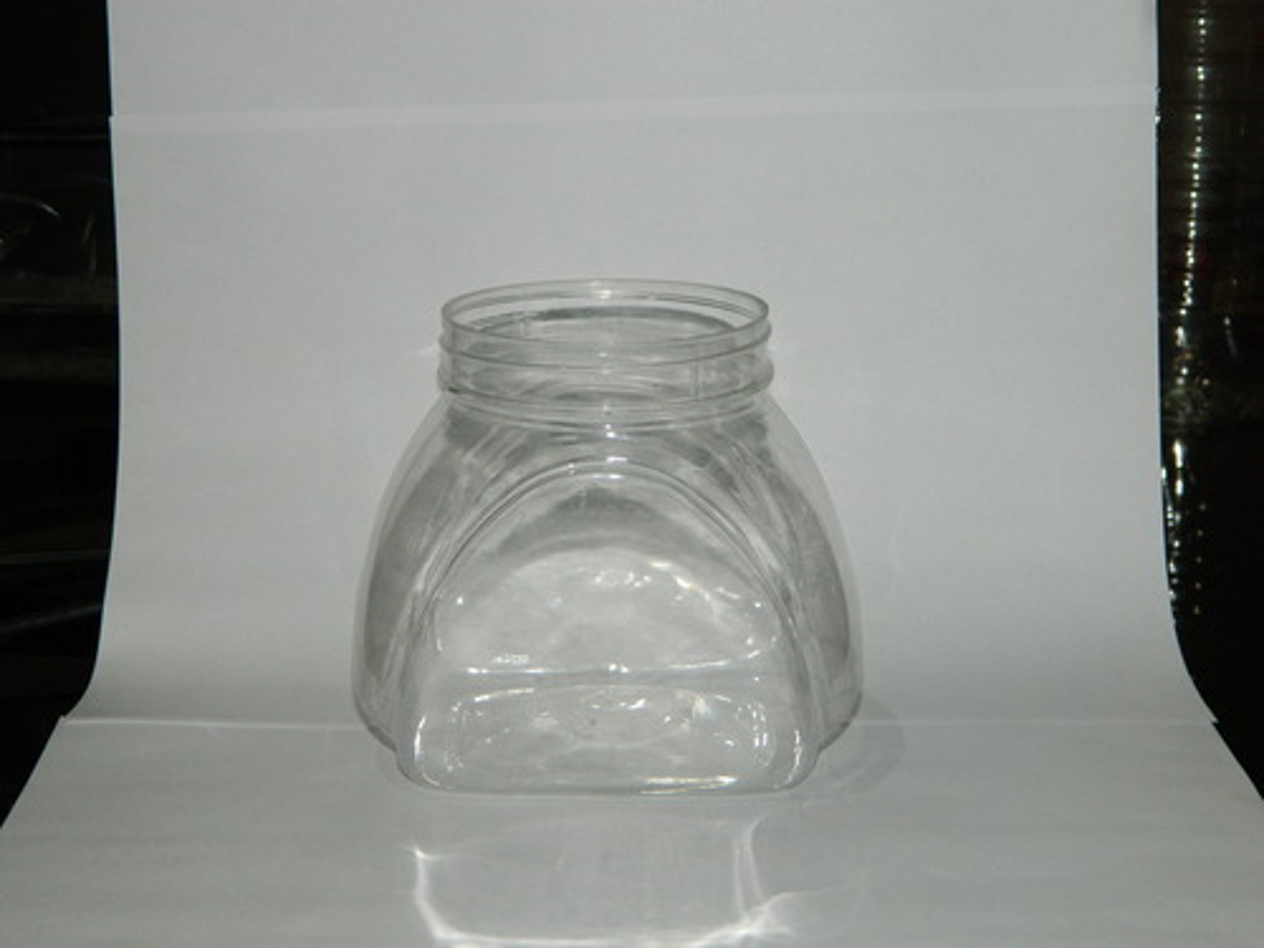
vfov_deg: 21.0
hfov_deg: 27.8
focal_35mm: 70
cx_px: 632
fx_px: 2556
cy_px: 474
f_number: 4
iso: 200
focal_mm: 12.6
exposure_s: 1/50
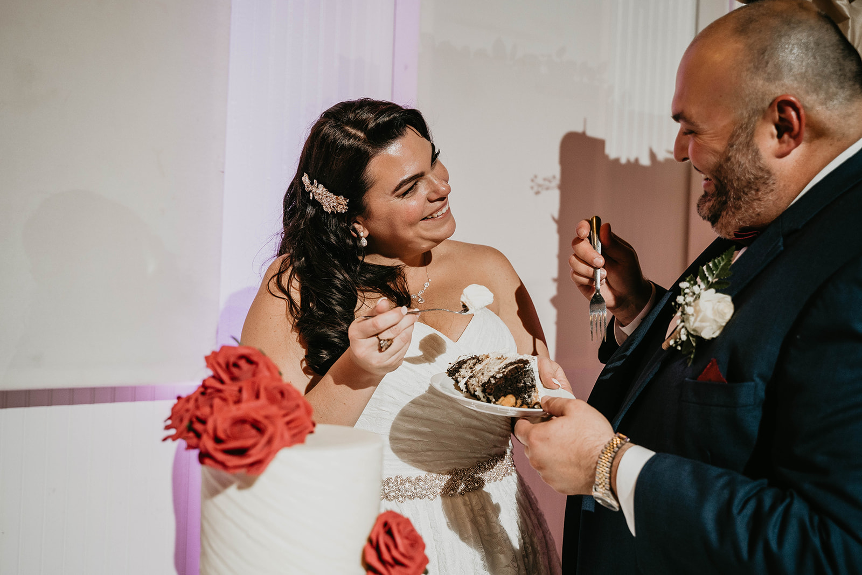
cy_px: 288
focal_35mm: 42
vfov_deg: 31.9
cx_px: 431
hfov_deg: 46.4
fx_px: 1006
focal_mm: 42
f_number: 3.5
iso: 800
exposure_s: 1/60
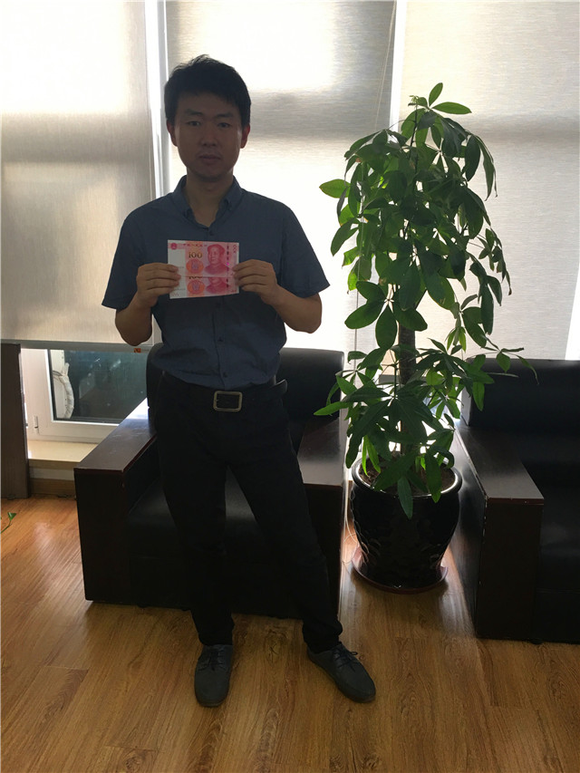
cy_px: 386
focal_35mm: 29
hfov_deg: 48.2
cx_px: 290
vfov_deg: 61.7
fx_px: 648
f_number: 2.2
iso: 32
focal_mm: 4.15
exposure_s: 1/33
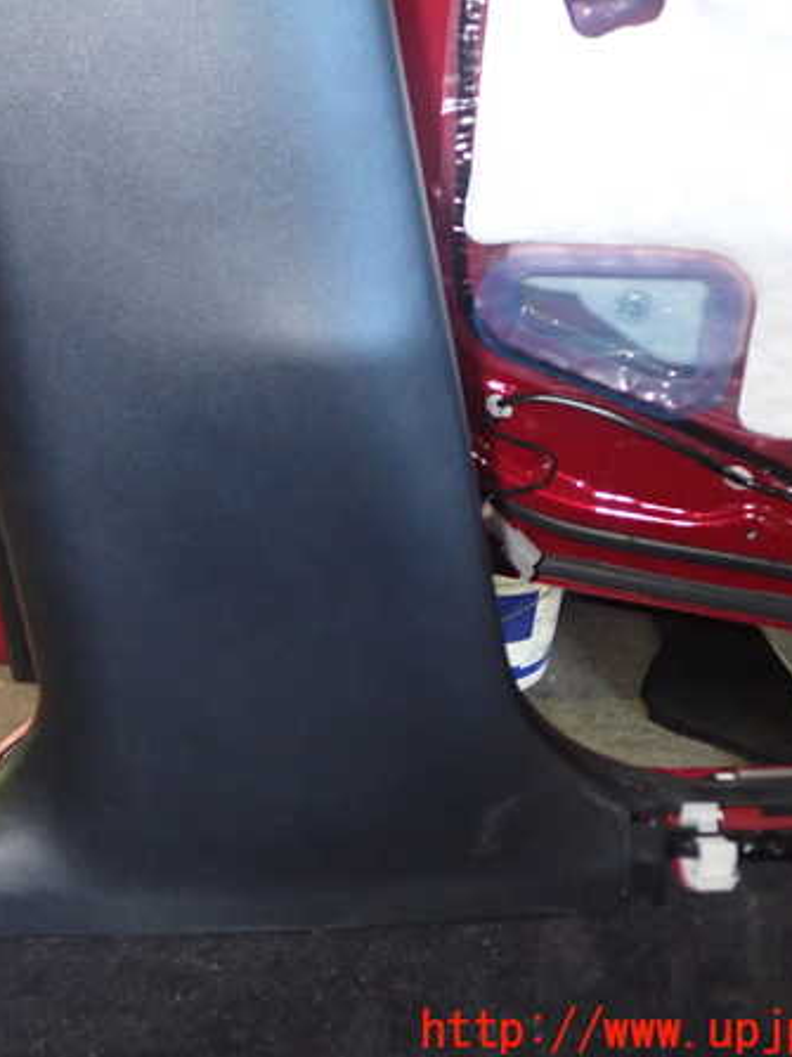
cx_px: 246
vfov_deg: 43.9
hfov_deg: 33.2
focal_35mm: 43
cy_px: 530
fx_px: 1312
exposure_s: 1/30
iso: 640
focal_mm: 5.79
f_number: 2.4
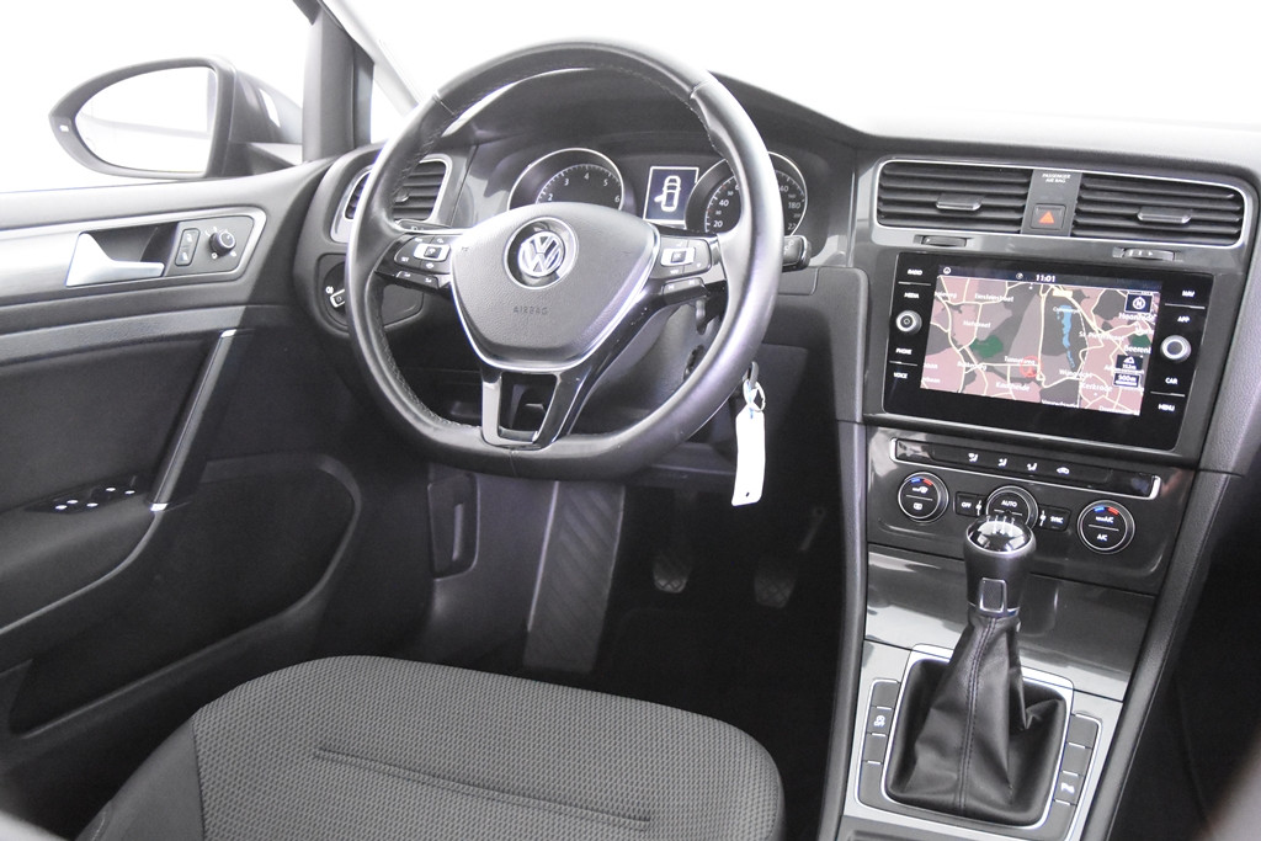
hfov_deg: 53.1
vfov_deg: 36.9
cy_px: 420
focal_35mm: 36
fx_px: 1261
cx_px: 630
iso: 11400
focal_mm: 24
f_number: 3
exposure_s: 1/40
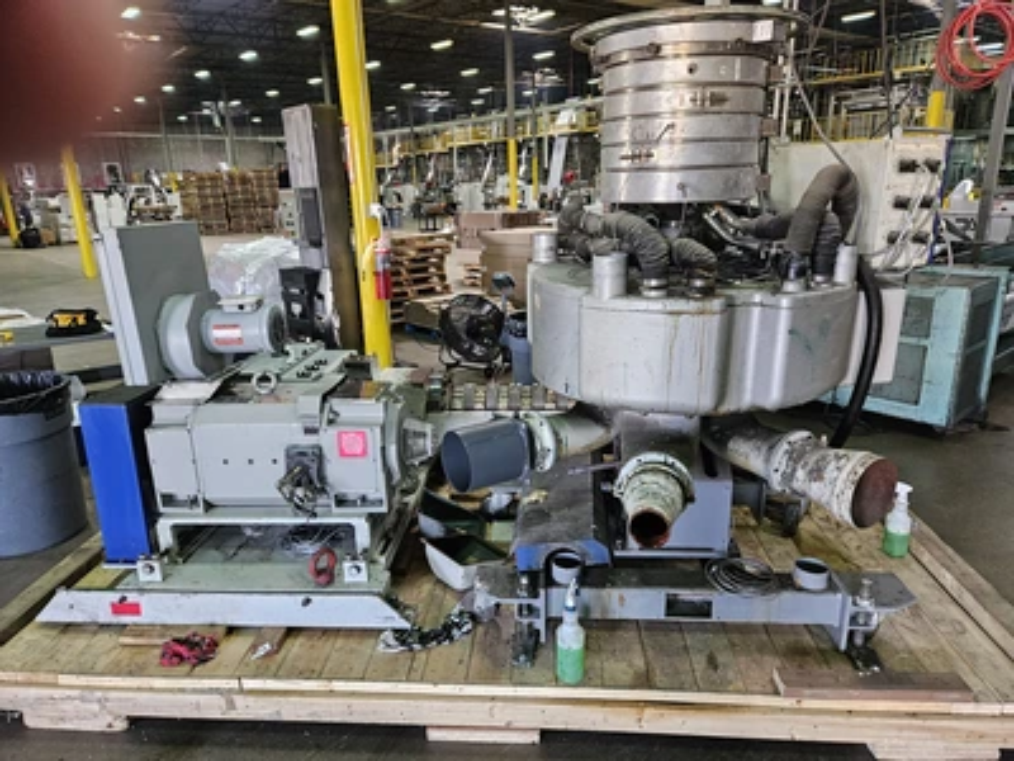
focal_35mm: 23
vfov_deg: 58.9
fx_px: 674
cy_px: 380
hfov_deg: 73.9
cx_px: 507
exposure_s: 1/120
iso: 400
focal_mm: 5.4
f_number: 1.8
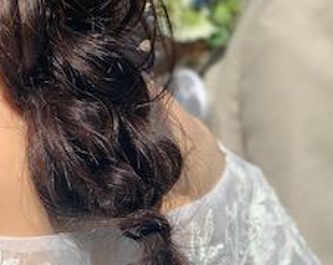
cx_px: 74
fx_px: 1417
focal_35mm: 144
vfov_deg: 10.6
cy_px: -7
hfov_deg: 13.3
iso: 16
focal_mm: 6
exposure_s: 1/813
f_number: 2.4
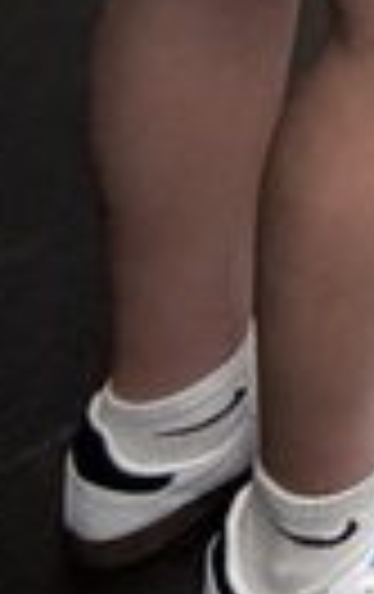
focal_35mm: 115
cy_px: -999
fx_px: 1867
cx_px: 1266
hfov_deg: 8.6
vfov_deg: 12.3
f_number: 2.2
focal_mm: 2.22
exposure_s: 1/116
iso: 250
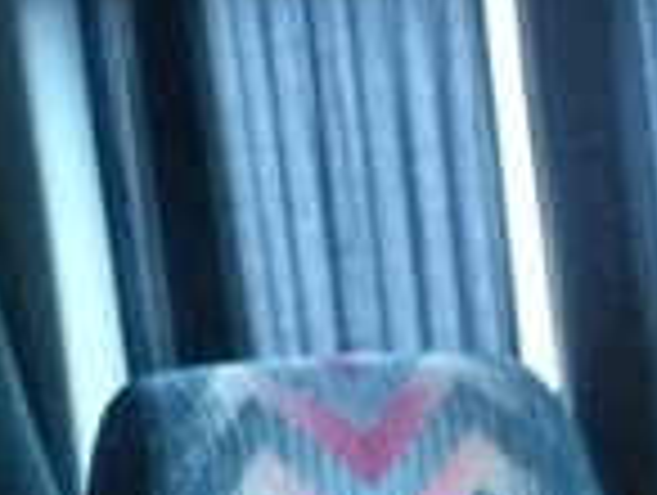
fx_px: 4373
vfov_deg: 6.4
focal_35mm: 230
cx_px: -225
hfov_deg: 8.5
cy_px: 724
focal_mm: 7.5
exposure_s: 1/10
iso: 800
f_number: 3.3
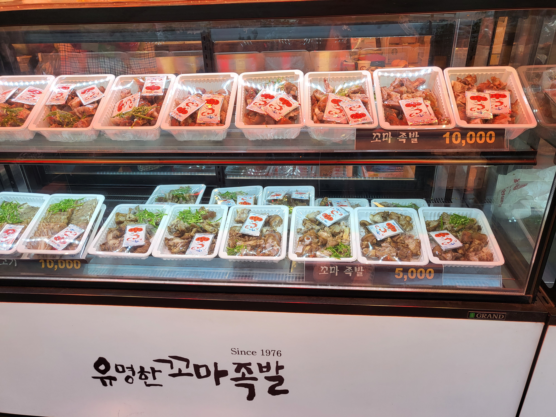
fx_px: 418
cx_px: 278
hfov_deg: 67.3
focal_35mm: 26
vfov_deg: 53.1
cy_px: 208
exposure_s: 1/142
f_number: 1.8
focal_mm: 4.25
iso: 50
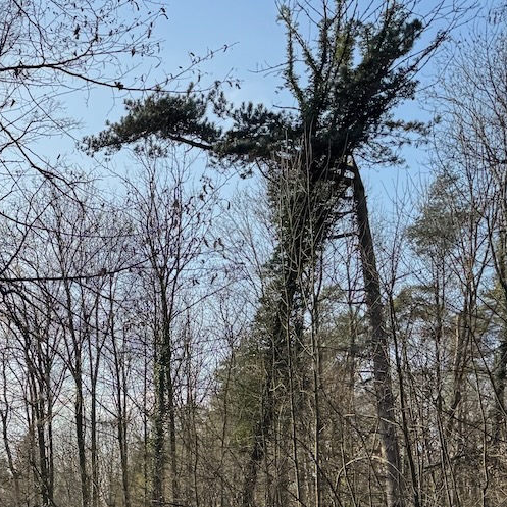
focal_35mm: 64
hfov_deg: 23.1
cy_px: 492
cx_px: -194
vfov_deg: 25.7
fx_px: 1061
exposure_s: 1/1456
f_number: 1.78
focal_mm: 6.76
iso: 80
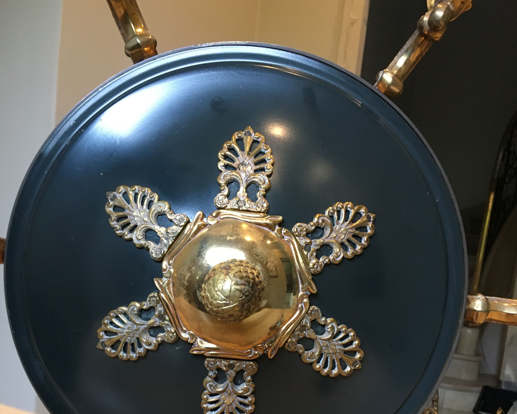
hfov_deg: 47.9
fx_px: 582
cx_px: 257
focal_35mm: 38
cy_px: 314
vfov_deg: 38.1
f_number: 2.2
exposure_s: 1/25
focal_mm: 4.15
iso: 200
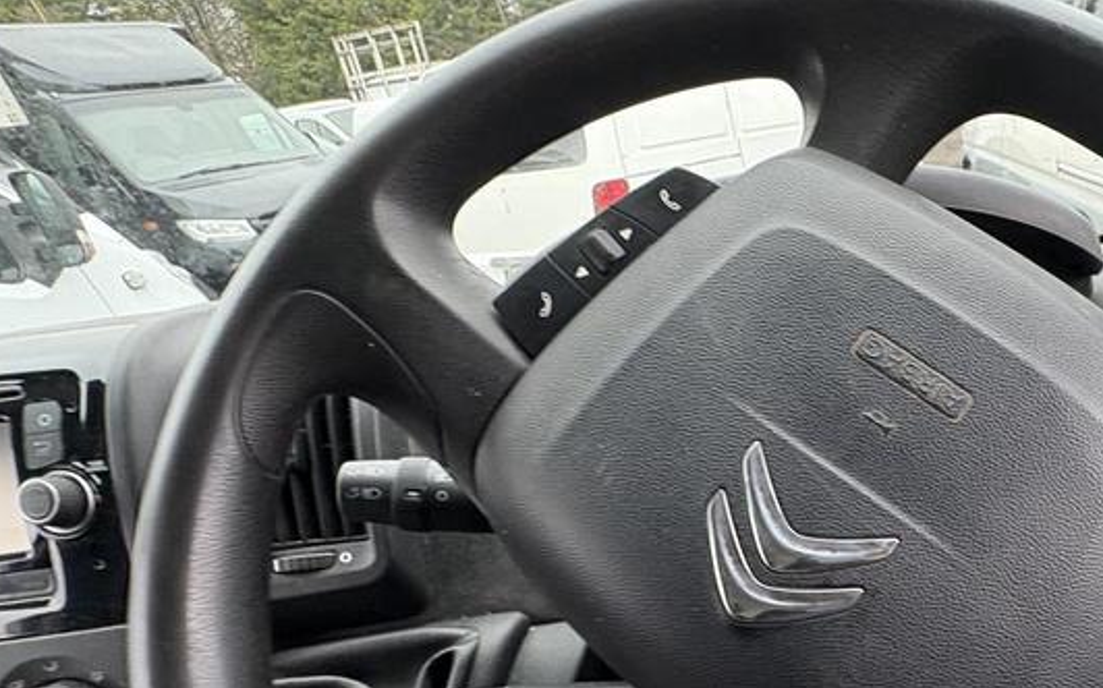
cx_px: 840
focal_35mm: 25
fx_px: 751
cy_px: 562
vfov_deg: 46.4
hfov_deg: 67.5
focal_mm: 2.22
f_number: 2.2
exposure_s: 1/99
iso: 200
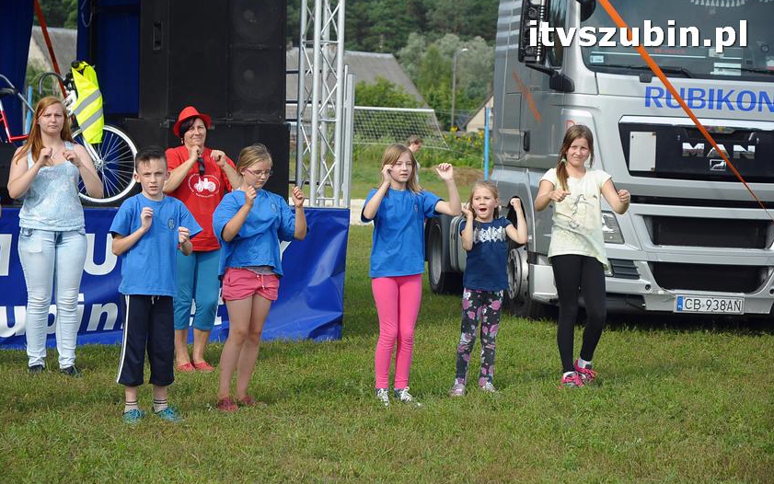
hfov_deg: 19.3
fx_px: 2279
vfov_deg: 12.1
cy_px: 251
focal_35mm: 108
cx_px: 388
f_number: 6.3
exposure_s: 1/1000
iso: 400
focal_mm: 70
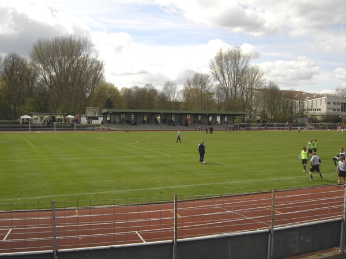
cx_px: 173
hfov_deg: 52.6
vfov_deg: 40.7
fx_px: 350
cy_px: 130
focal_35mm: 35
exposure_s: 1/220
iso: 50
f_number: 6.7
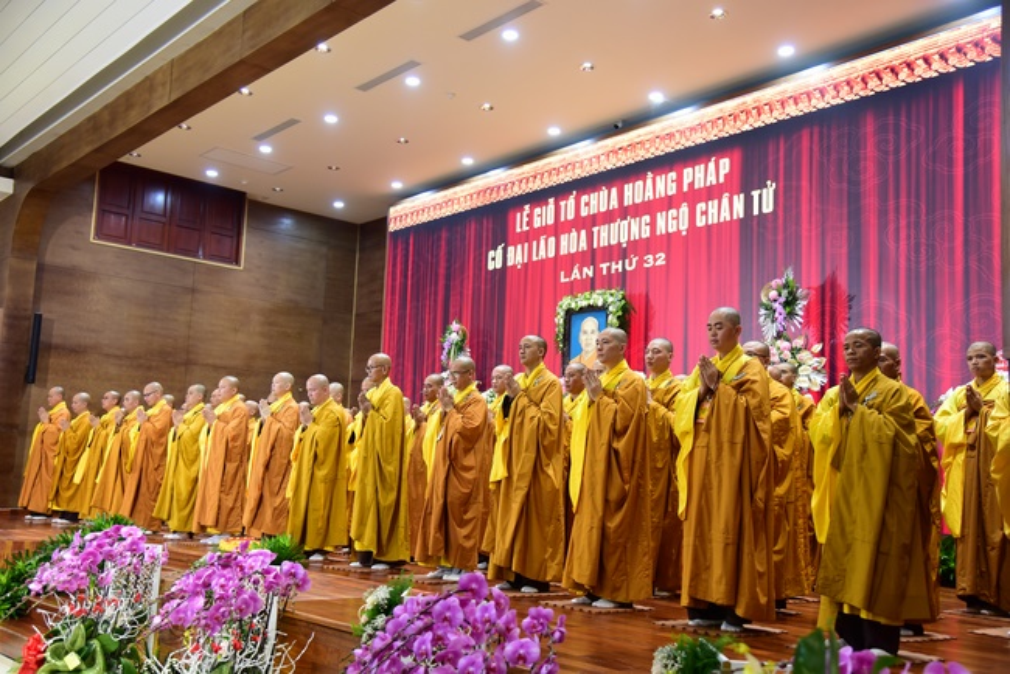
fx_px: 982
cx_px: 505
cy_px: 337
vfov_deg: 37.9
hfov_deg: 54.4
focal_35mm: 35
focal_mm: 35
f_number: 4
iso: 800
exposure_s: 1/40
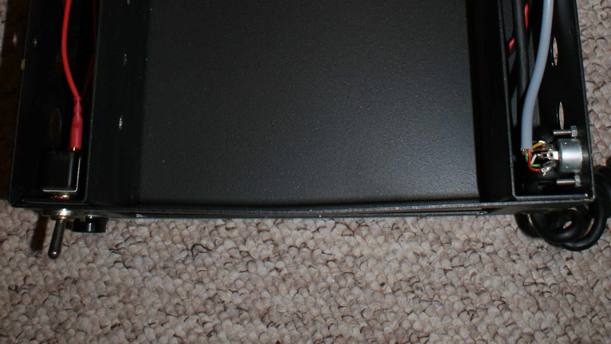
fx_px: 843
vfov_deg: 21.5
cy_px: -66
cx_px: 305
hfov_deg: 39.9
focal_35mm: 52
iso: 400
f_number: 5.6
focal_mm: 22
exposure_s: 1/60
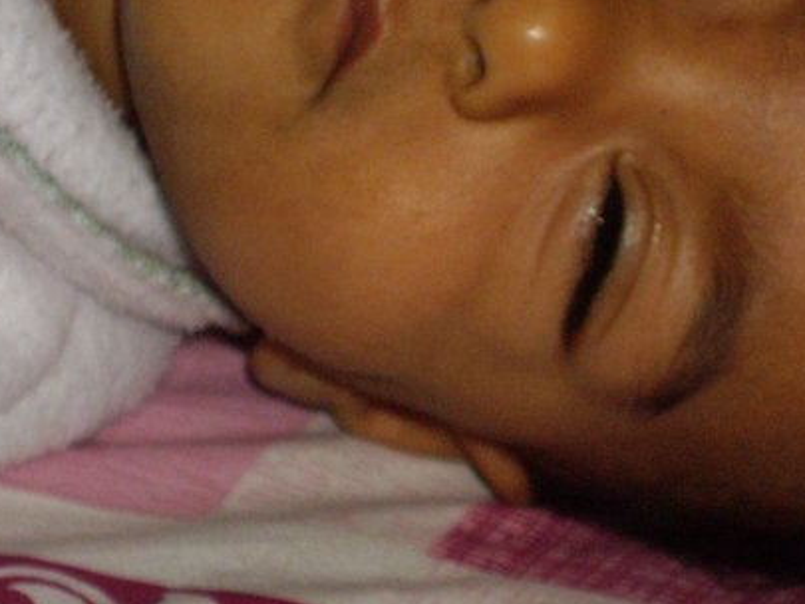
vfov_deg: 8.3
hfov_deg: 11.0
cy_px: 238
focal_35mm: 180
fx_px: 4187
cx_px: 527
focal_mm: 18.6
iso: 400
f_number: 5.2
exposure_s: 1/125
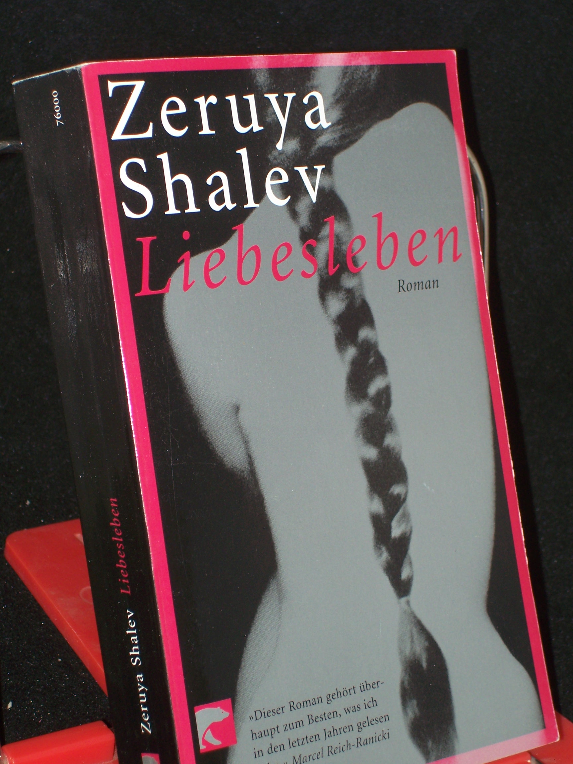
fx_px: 2251
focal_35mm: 102
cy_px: 382
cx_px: 286
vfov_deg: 19.3
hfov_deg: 14.5
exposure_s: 1/100
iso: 80
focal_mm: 16.8
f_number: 4.6
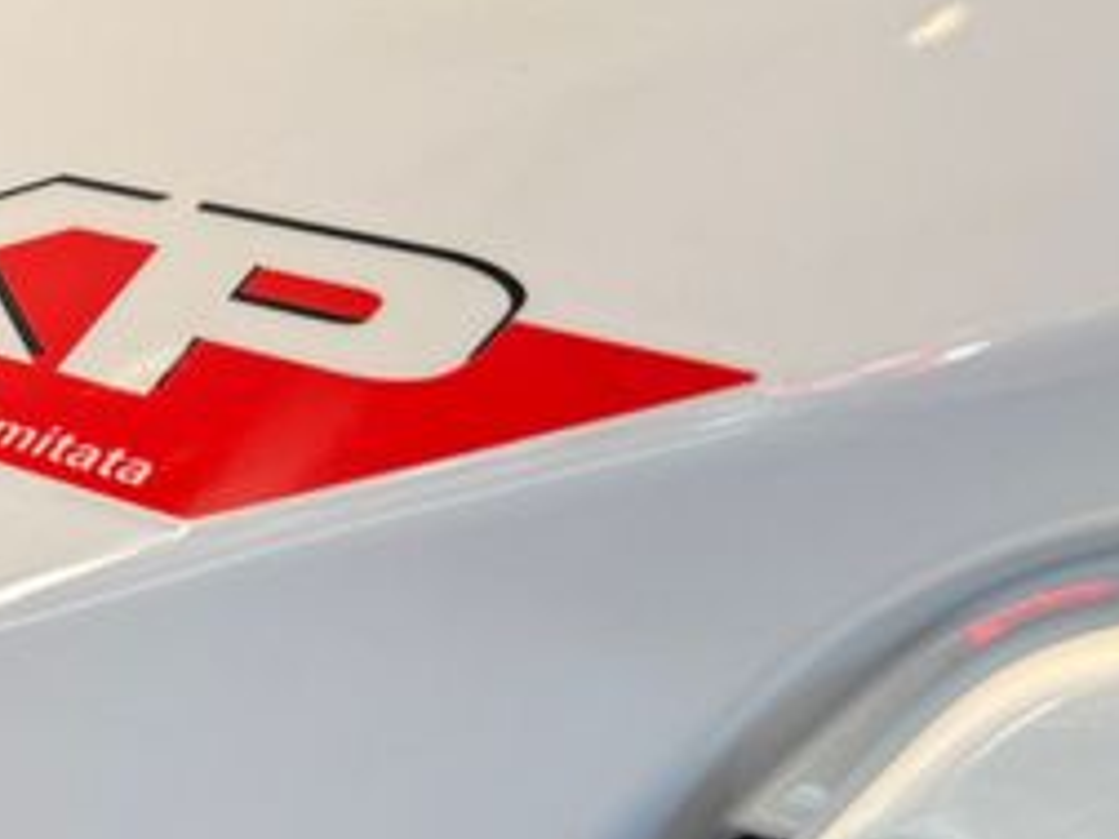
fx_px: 1972
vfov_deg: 24.0
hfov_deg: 28.4
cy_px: 484
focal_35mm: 61
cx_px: -147
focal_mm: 6.76
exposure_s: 1/50
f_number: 1.78
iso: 160
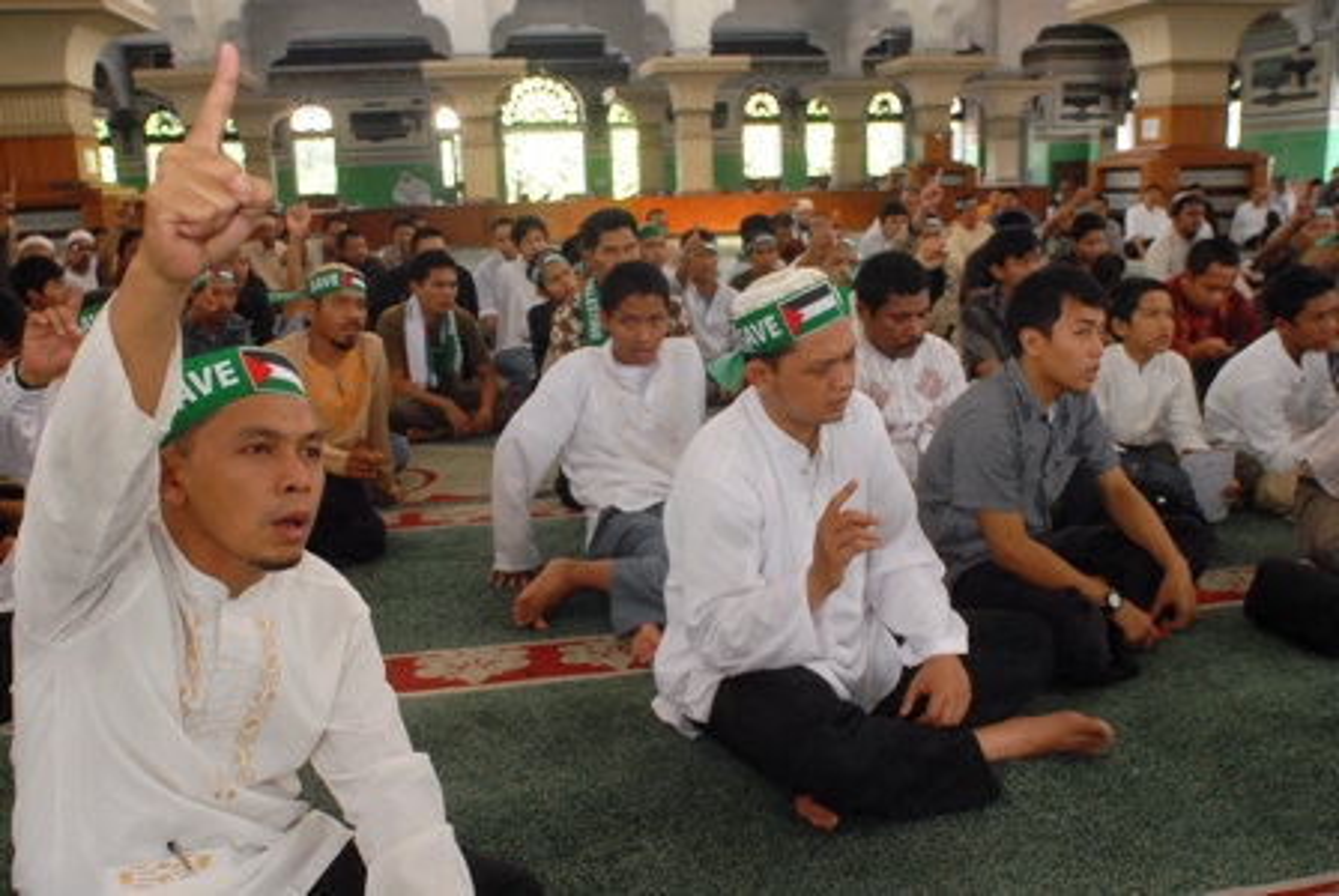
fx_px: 1117
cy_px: 448
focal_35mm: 30
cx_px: 670
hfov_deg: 61.9
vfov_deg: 43.7
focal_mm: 20
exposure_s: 1/80
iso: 400
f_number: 5
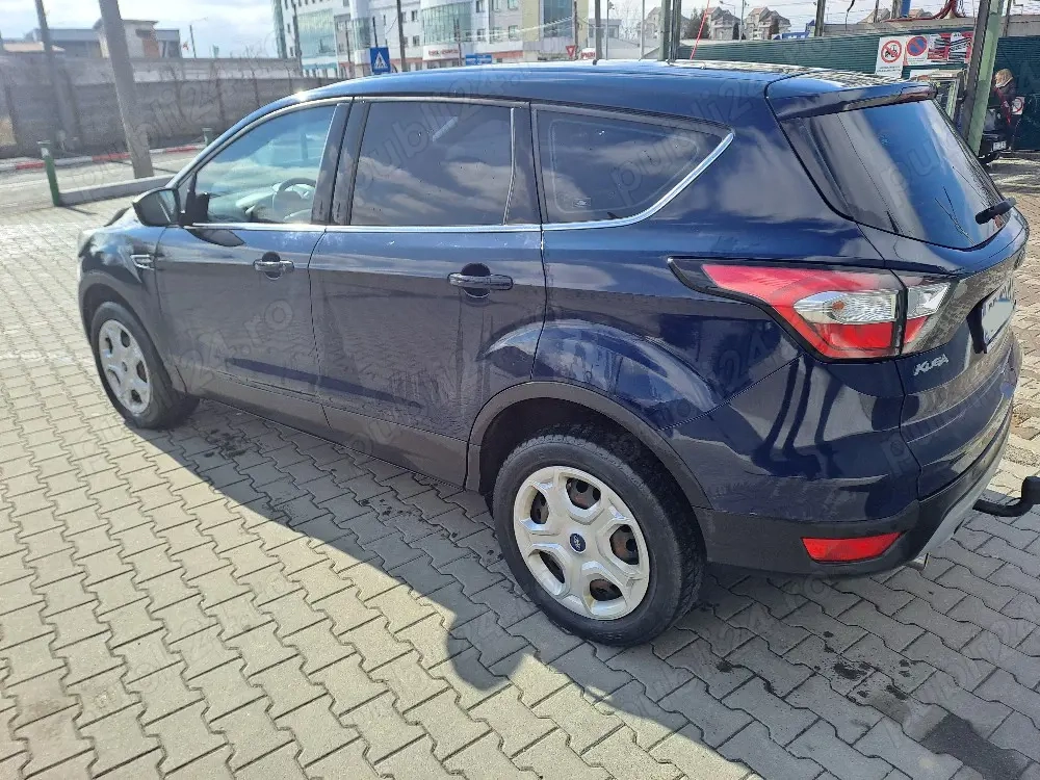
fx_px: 751
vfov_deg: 54.9
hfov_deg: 69.4
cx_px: 520
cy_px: 390
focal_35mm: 25
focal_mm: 4.65
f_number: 1.8
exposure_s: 1/1111
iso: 32
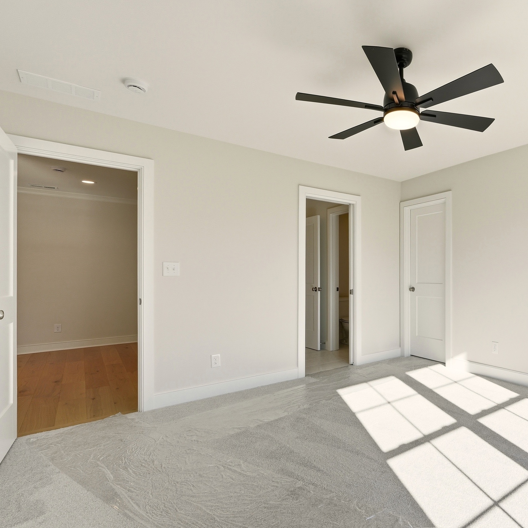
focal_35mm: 20
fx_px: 345
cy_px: 274
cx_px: 393
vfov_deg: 74.8
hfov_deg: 70.1
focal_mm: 10
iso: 400
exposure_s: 1/4000
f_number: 9
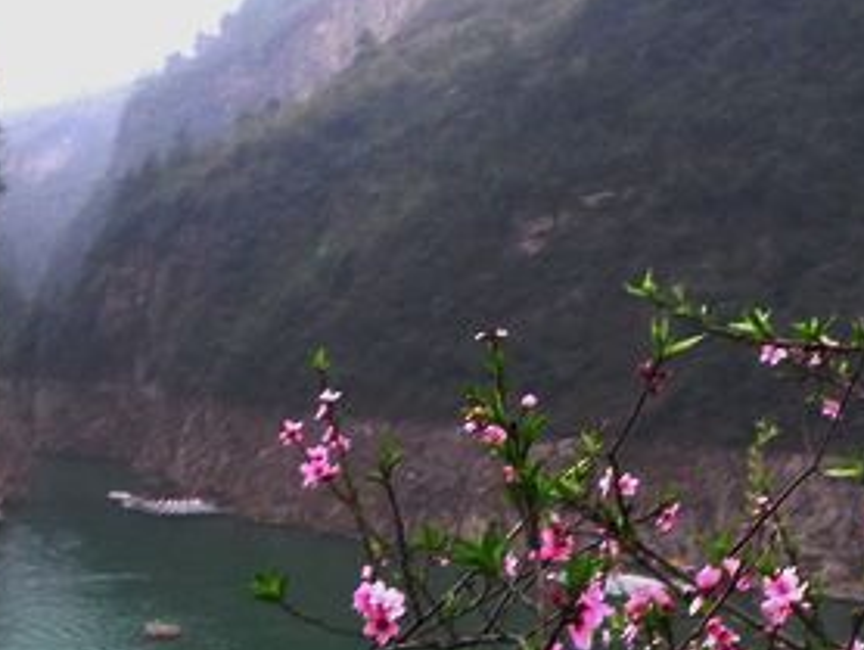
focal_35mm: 69
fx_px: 1724
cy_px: 454
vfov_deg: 21.2
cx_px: 255
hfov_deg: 27.9
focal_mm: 5.1
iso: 400
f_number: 2
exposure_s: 1/15
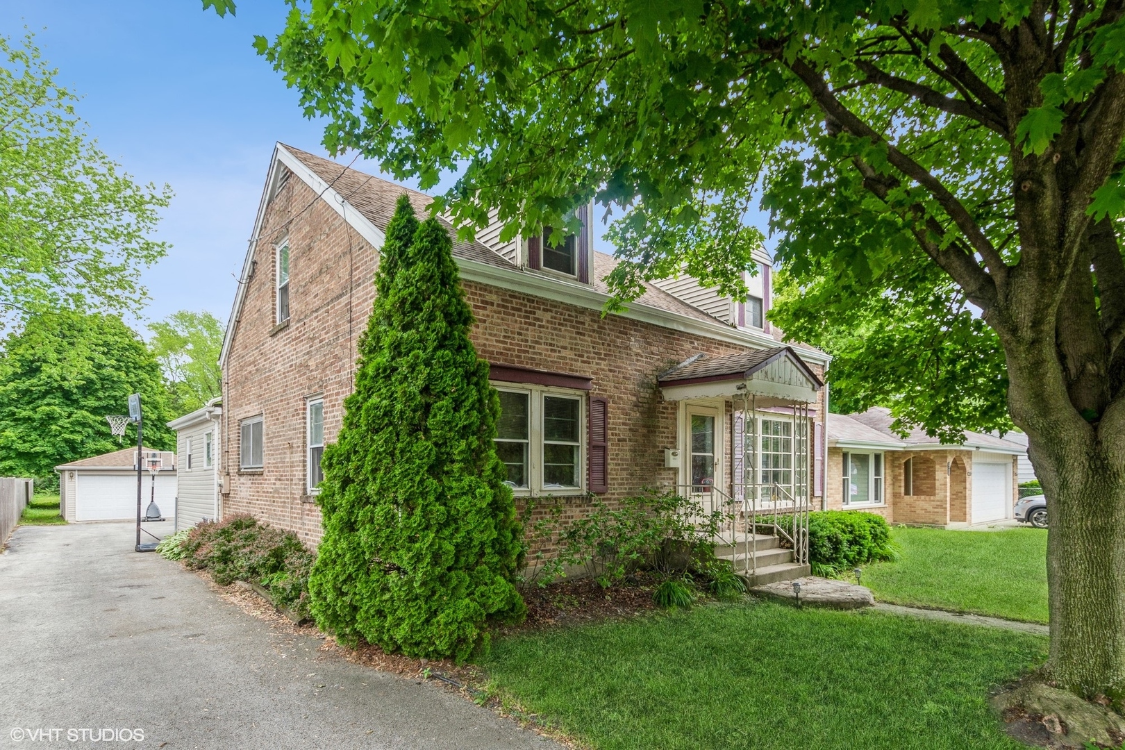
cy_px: 375
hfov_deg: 90.0
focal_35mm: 18
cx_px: 562
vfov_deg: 67.4
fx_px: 562
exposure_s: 1/125
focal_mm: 12
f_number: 7.1
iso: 250
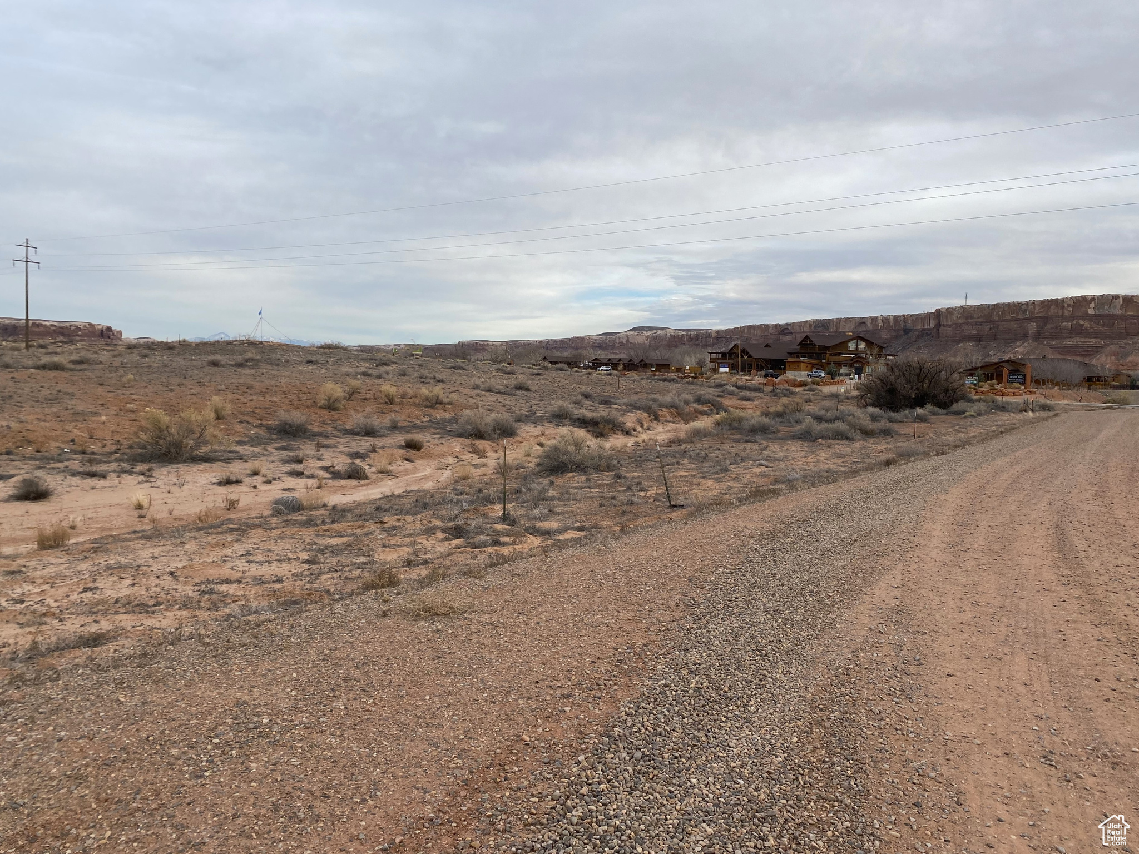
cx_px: 570
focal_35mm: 26
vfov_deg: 53.1
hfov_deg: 67.3
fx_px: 856
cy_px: 427
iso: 32
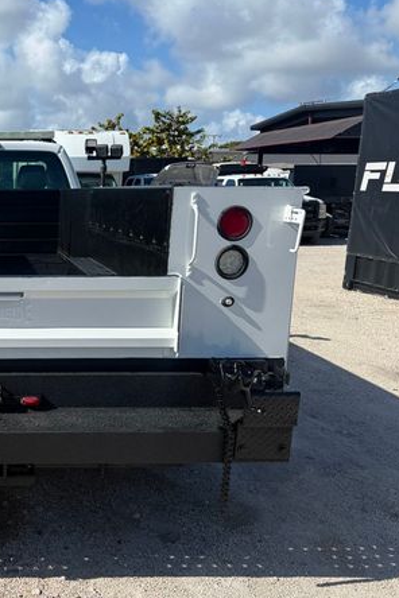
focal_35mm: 36
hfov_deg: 33.6
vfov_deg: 53.1
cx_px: -4
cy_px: 307
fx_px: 598
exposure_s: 1/5714
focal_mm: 6.76
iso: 80
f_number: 1.78
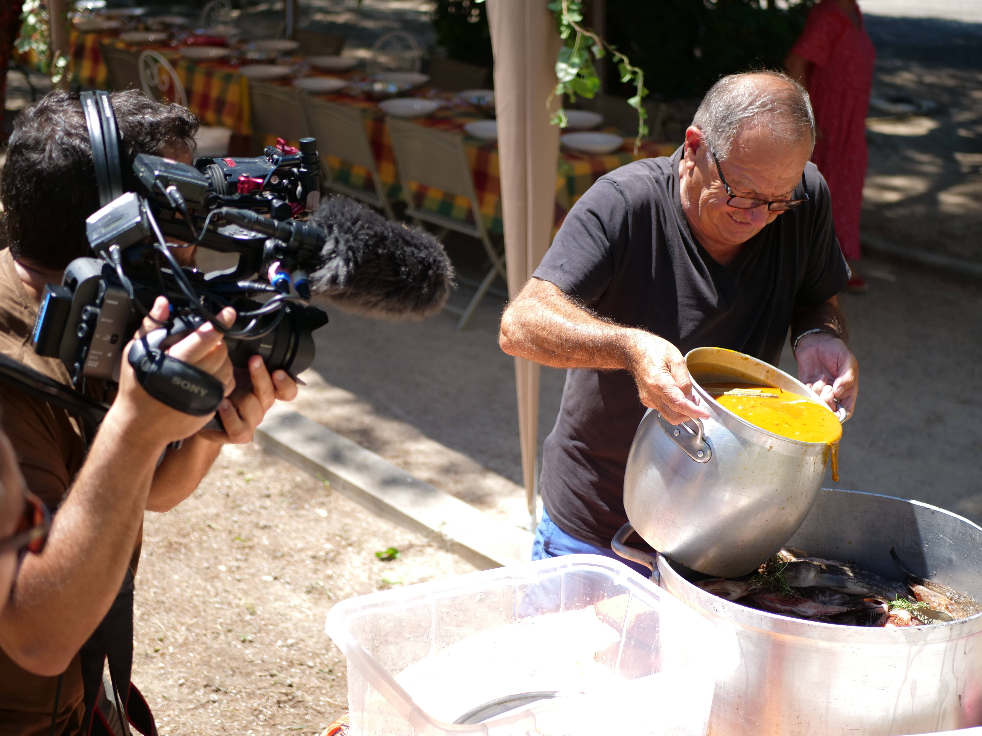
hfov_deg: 38.2
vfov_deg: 29.1
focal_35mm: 50
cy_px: 368
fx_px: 1418
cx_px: 491
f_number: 1.8
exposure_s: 1/1300
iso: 100
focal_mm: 25
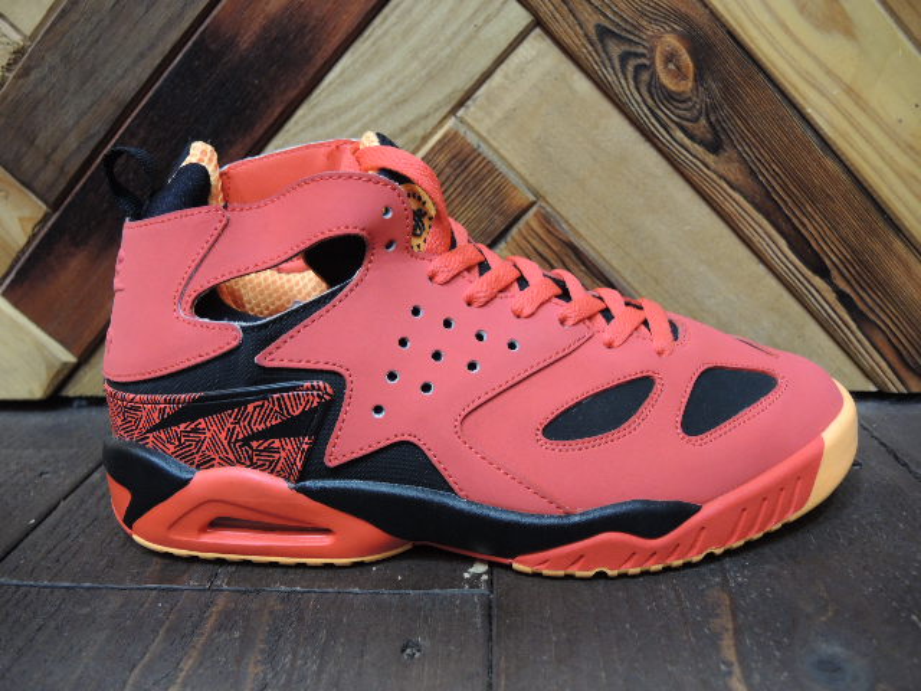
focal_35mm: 28
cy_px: 346
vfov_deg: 49.7
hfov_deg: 63.4
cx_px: 460
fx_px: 745
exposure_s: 1/10
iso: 400
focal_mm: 6
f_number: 2
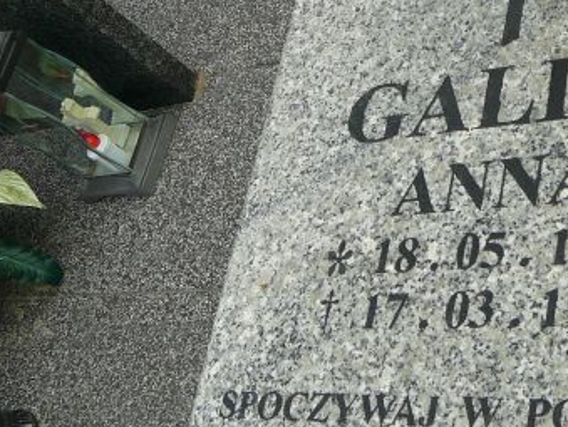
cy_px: 183
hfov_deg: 28.6
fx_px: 1084
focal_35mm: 66
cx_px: 472
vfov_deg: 22.3
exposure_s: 1/160
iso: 80
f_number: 2.8
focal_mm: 5.2
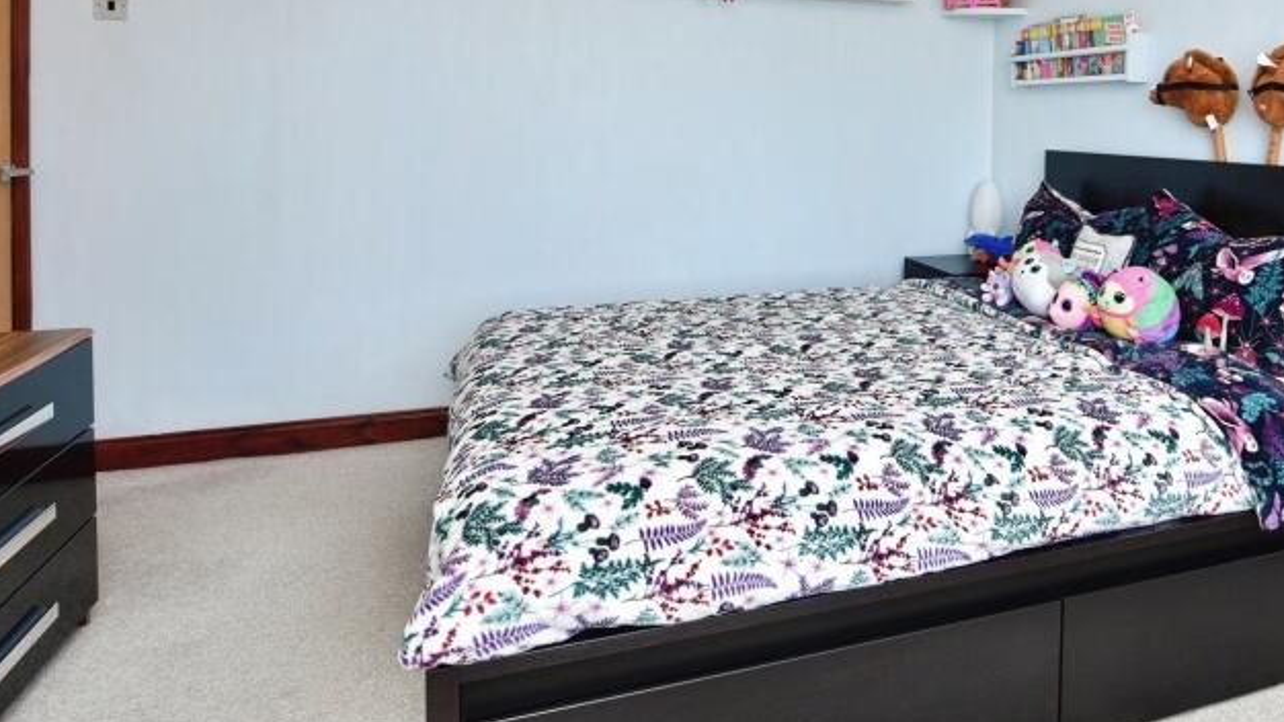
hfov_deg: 74.5
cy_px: 167
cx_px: 831
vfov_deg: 45.7
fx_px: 817
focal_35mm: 24
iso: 400
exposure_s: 1/90
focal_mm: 14
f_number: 4.8
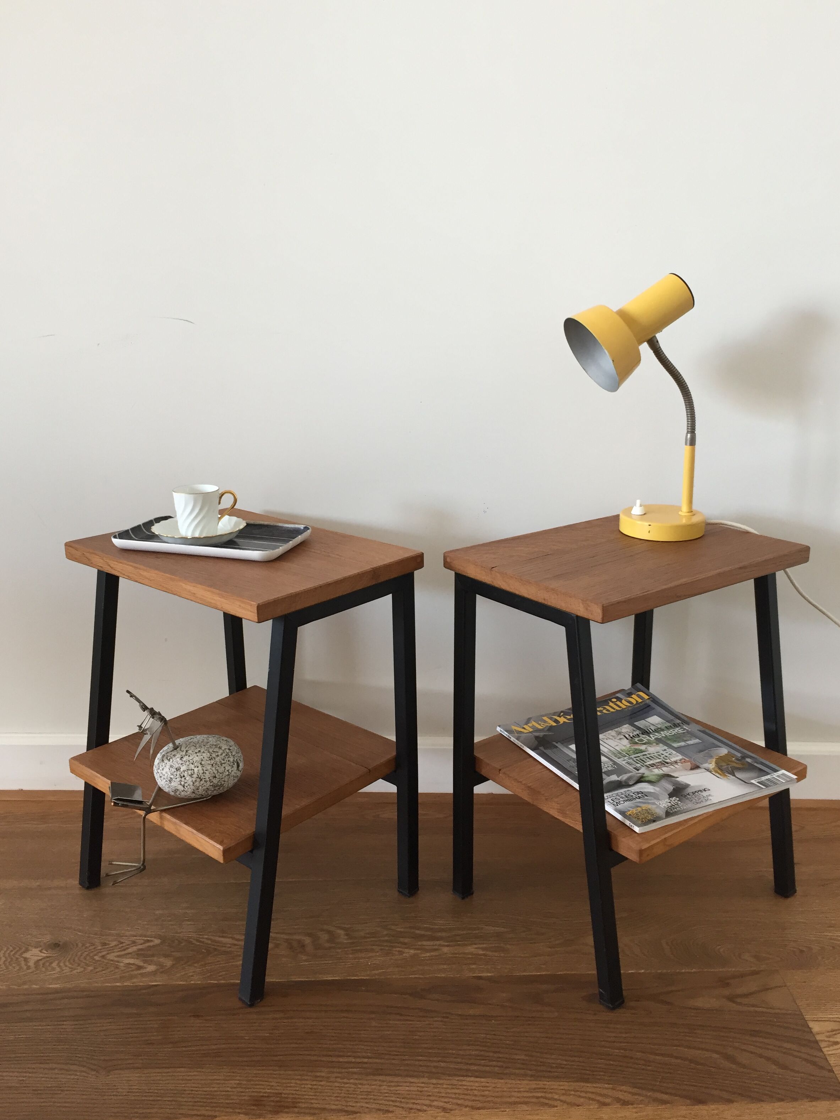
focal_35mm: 30
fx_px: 971
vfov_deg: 60.0
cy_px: 551
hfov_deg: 46.8
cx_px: 423
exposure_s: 1/33
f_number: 2.2
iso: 80
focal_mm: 4.15
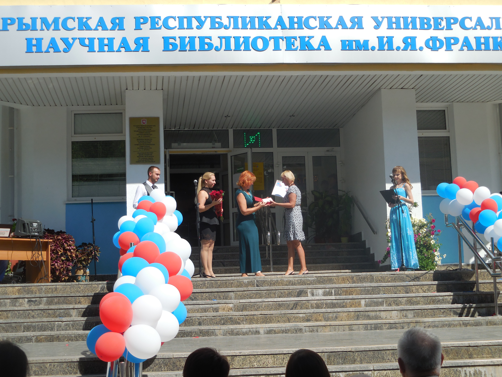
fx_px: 885
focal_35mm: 61
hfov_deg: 31.7
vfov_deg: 24.0
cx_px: 251
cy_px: 188
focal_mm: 11
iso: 125
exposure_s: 1/800
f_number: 4.5
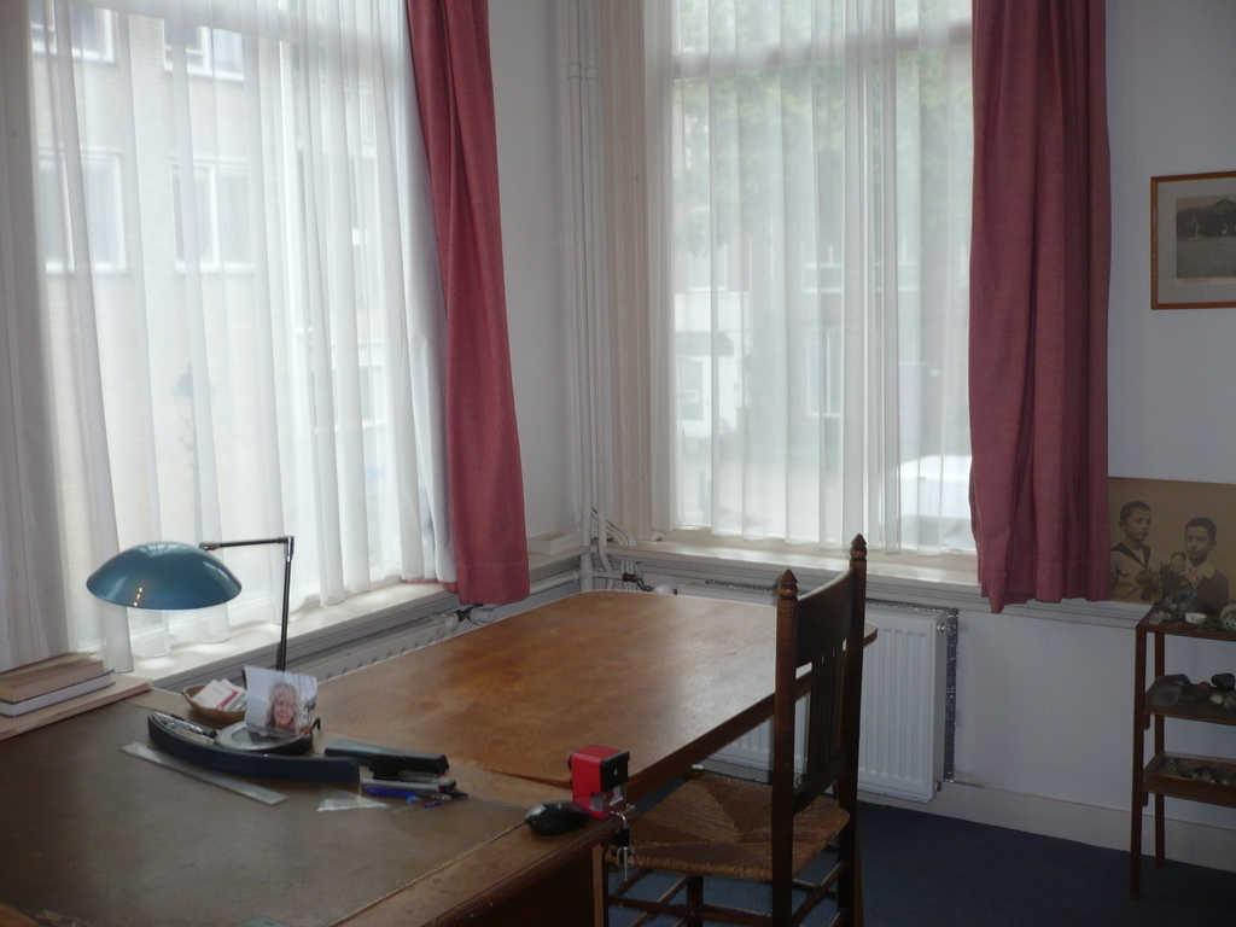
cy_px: 464
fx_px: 1250
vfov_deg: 40.7
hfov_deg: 52.6
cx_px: 618
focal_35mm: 35
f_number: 2.8
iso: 100
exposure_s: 1/30
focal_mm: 5.8
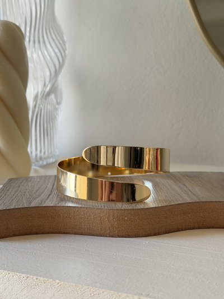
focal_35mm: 48
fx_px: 414
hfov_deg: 30.3
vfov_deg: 39.6
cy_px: 150
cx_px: 112
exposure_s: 1/78
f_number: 1.78
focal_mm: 6.76
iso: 100
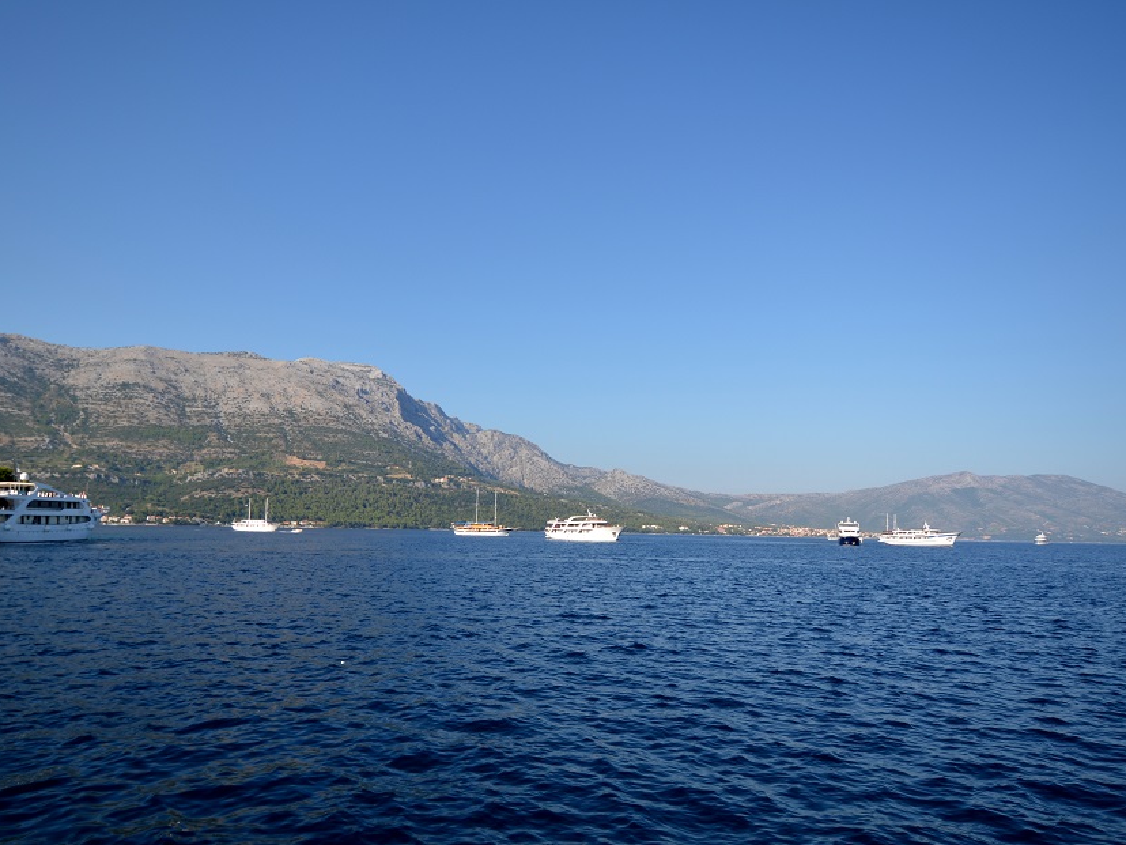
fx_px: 734
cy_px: 446
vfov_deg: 59.8
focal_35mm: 23
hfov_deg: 74.7
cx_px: 498
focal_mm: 13
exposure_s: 1/1000
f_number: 4
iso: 125
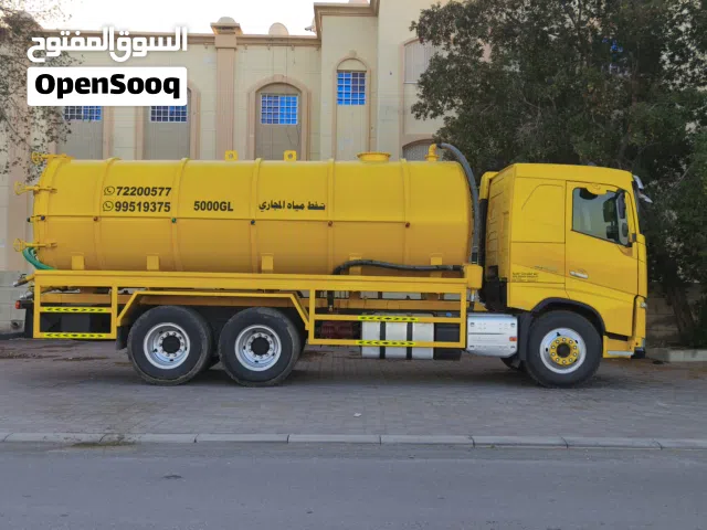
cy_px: 265
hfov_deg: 49.0
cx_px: 354
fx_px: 776
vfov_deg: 37.7
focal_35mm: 38
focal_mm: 5.35
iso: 80
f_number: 1.7
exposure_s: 1/1037
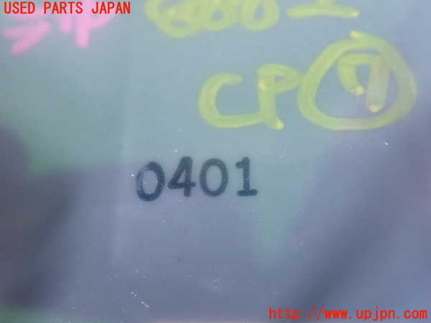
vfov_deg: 46.8
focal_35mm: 30
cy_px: 162
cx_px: 216
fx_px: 374
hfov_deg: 60.0
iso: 1600
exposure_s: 1/15
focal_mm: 5.5
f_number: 2.3
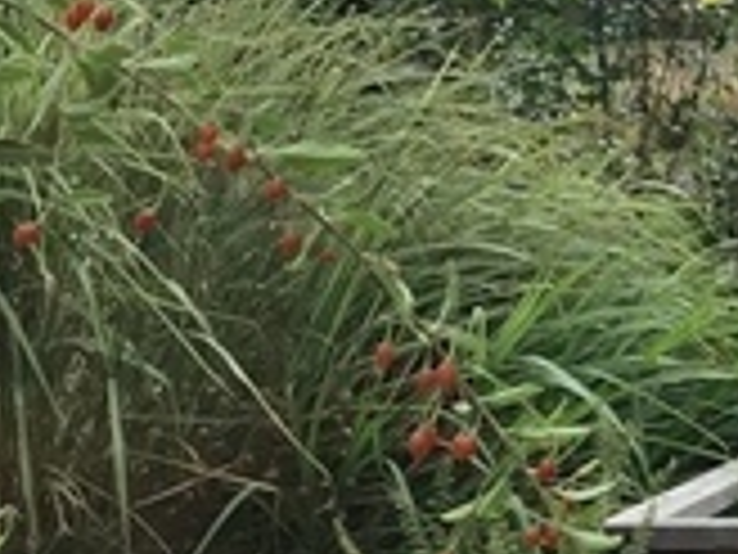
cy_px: 712
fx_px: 4115
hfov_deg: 9.5
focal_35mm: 193
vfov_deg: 7.6
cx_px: 1544
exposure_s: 1/543
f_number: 2.4
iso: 25
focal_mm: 3.3
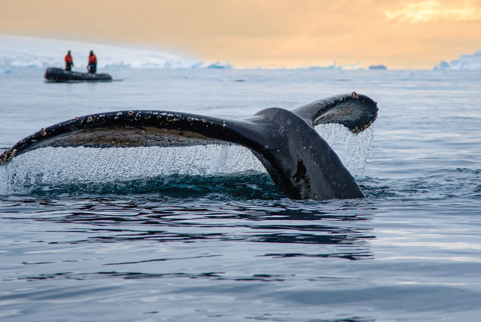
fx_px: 2273
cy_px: 118
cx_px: 279
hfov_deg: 12.1
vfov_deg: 8.1
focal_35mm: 170
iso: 320
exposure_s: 1/1600
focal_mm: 105
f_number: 4
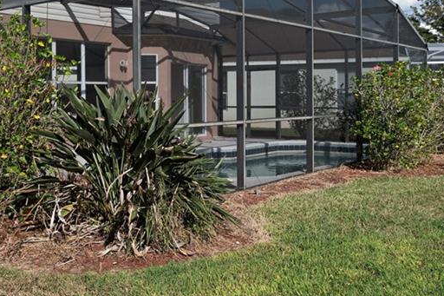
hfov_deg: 43.0
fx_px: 542
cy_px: 108
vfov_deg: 30.3
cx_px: 108
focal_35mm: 44
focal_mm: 15
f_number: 10
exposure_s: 1/640
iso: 220
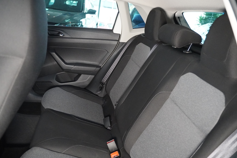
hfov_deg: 68.3
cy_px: 80
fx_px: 175
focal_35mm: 27
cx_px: 120
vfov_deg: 48.7
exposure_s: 1/160
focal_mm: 17
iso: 6400
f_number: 2.8
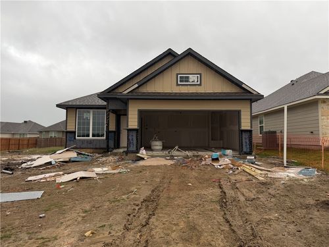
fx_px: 228
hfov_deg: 71.6
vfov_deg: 56.8
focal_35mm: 24
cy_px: 124
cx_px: 164
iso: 80
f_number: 1.78
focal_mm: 6.76
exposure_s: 1/121
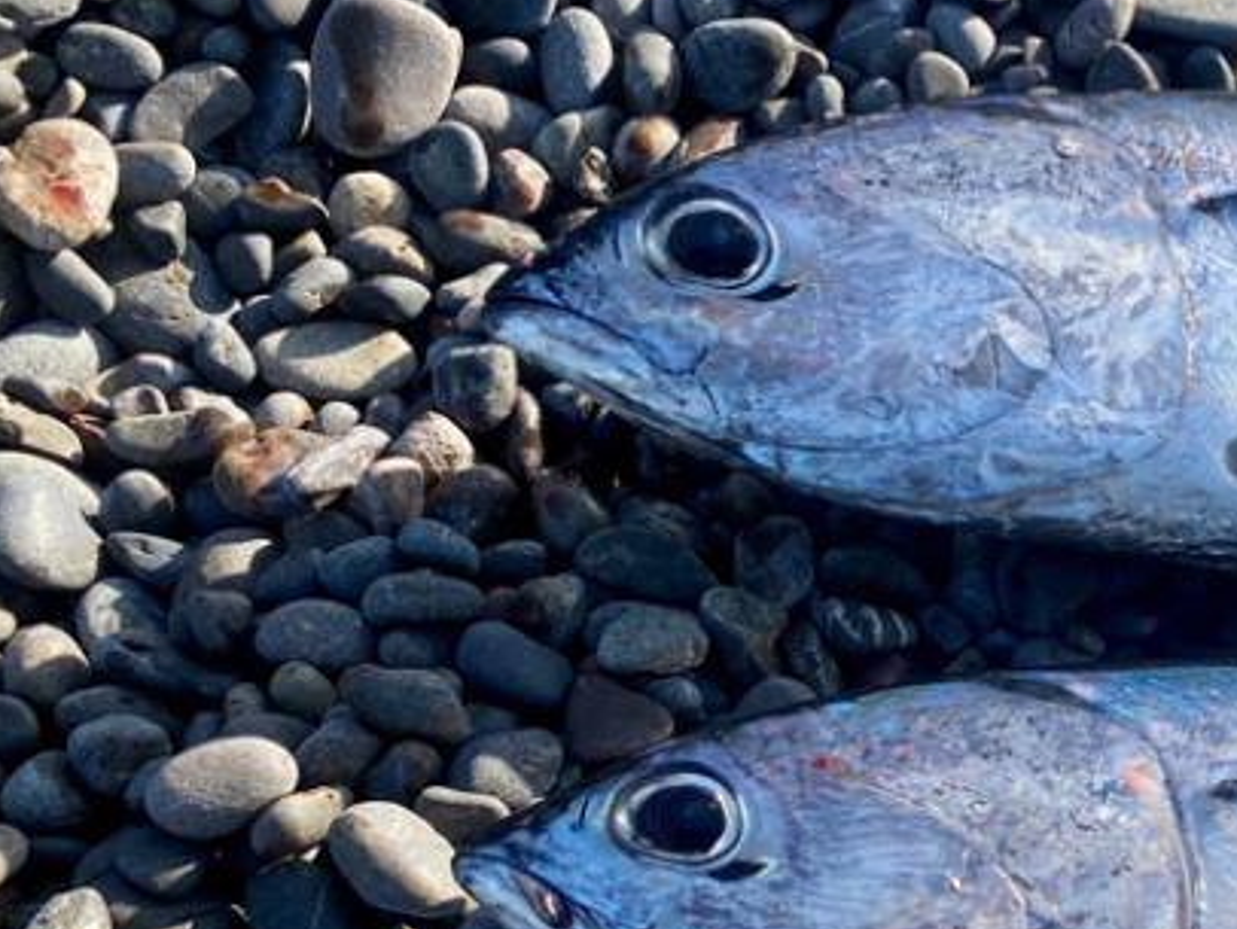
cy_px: 801
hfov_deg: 27.0
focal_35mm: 64
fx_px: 2288
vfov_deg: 22.5
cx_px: 1462
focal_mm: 4.25
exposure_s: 1/1838
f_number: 1.8
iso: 32
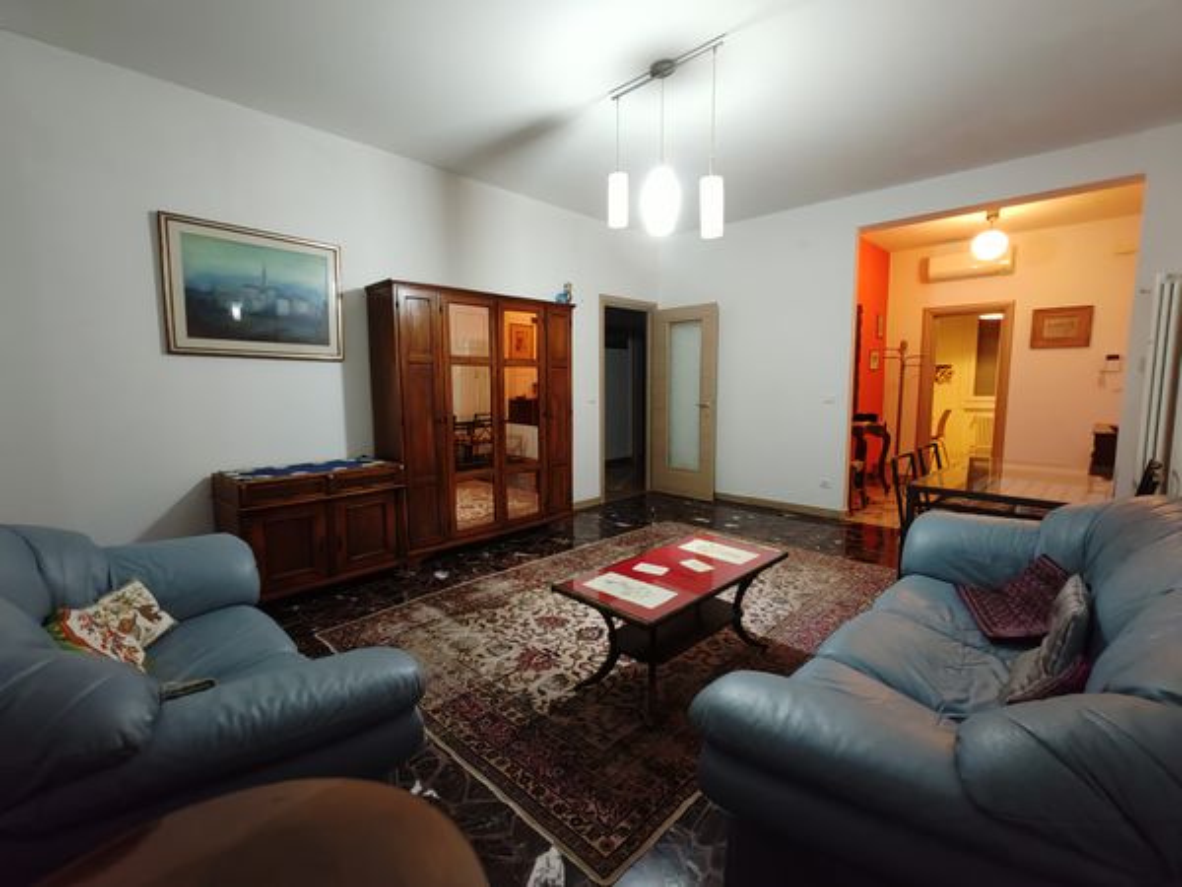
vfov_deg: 78.1
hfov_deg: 94.5
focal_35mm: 16
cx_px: 591
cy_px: 444
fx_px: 546
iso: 1000
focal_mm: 1.96
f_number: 2.2
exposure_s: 1/25
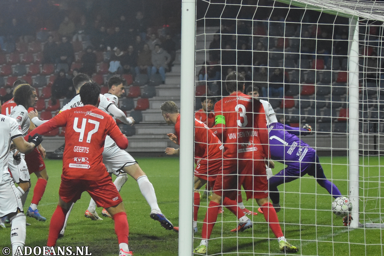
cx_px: 192
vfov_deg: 13.0
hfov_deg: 19.5
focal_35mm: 105
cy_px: 128
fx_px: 1120
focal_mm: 70
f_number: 2.8
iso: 3200
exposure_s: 1/800
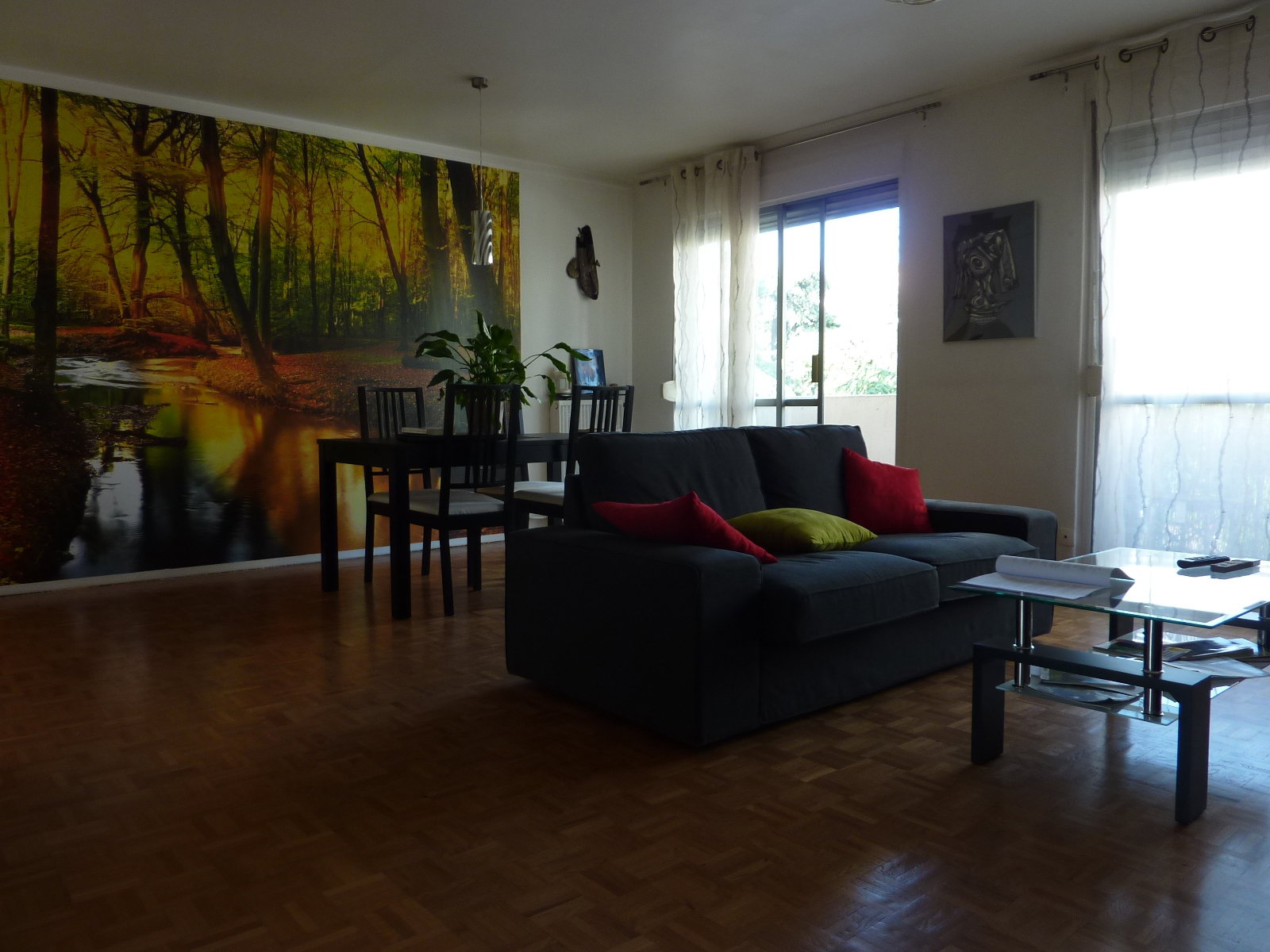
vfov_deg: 54.9
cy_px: 476
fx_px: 917
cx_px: 635
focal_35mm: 25
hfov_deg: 69.4
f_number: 3.3
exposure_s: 1/30
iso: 100
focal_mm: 4.1
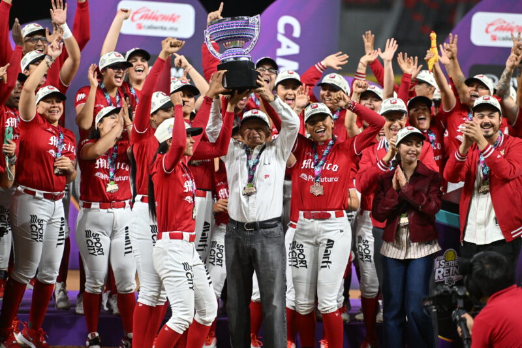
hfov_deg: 10.3
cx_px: 261
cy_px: 174
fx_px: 2899
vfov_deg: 6.9
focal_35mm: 200
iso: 2500
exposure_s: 1/1000
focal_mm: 200
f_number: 2.8
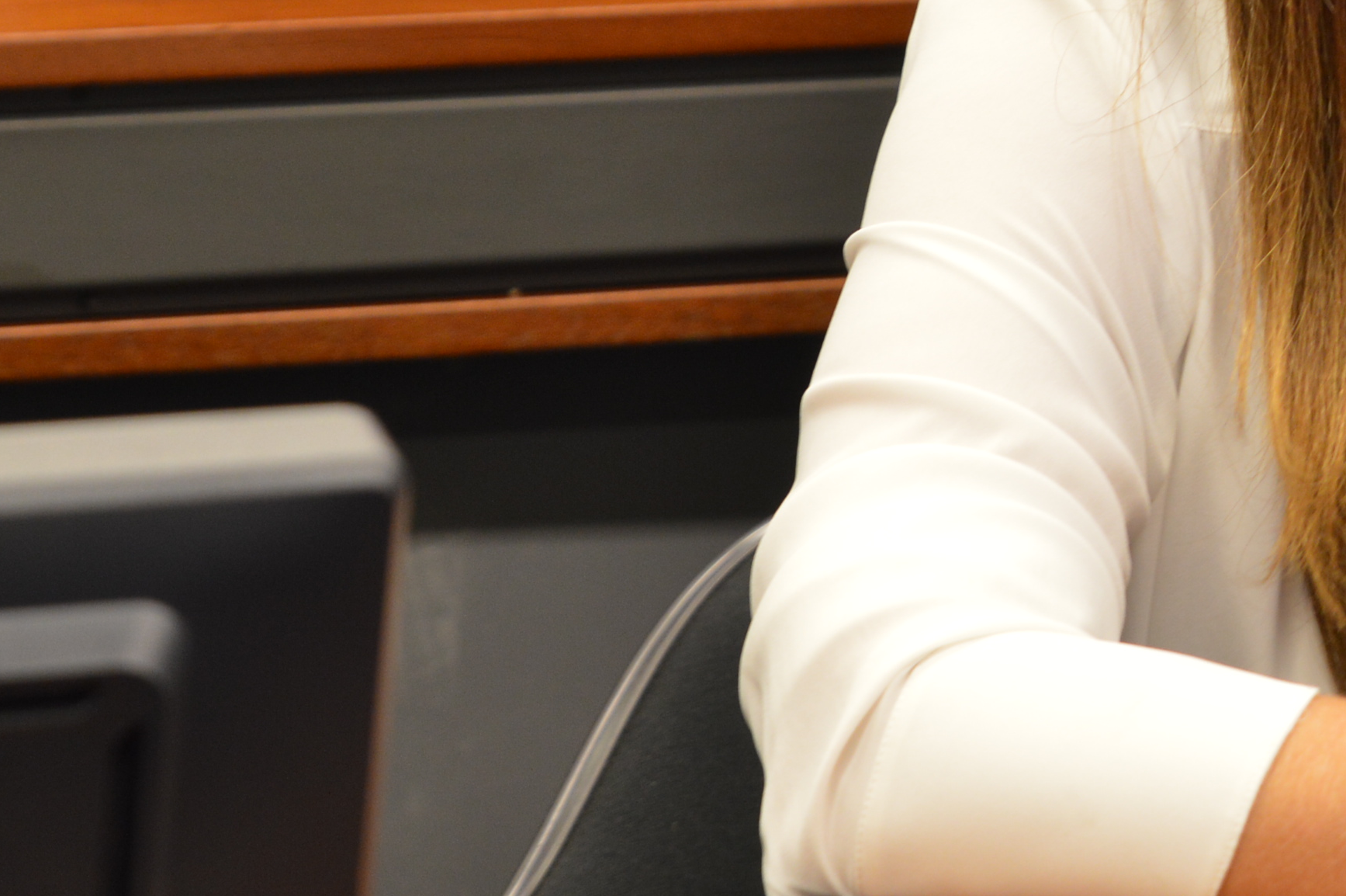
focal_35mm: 273
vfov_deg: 5.0
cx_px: 1653
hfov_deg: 7.5
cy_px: -35
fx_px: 10199
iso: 400
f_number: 5.6
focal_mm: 70
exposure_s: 1/40
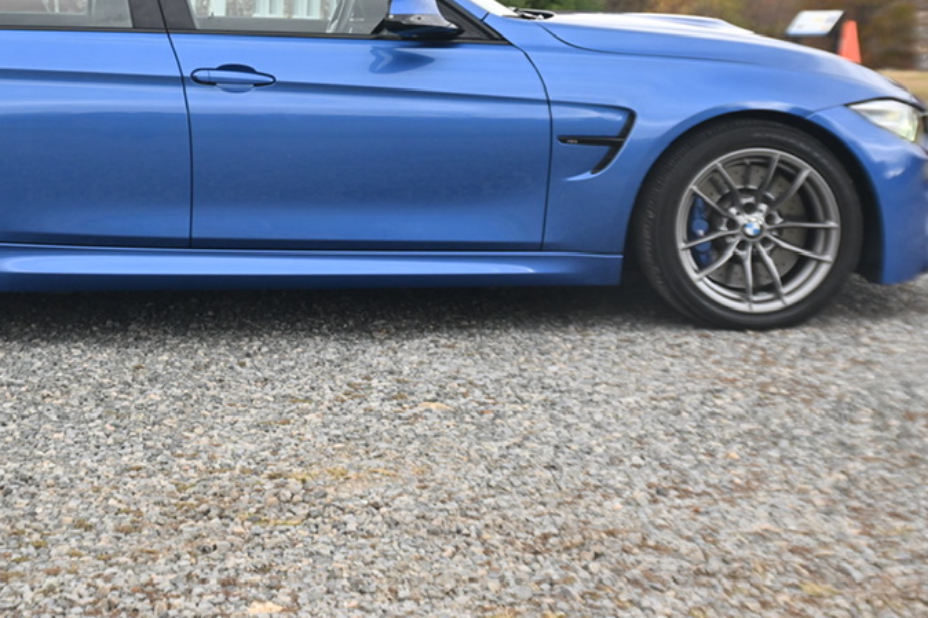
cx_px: 226
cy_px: 82
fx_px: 1959
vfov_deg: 17.7
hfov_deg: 26.3
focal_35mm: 76
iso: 1000
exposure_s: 1/250
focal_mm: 40
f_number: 5
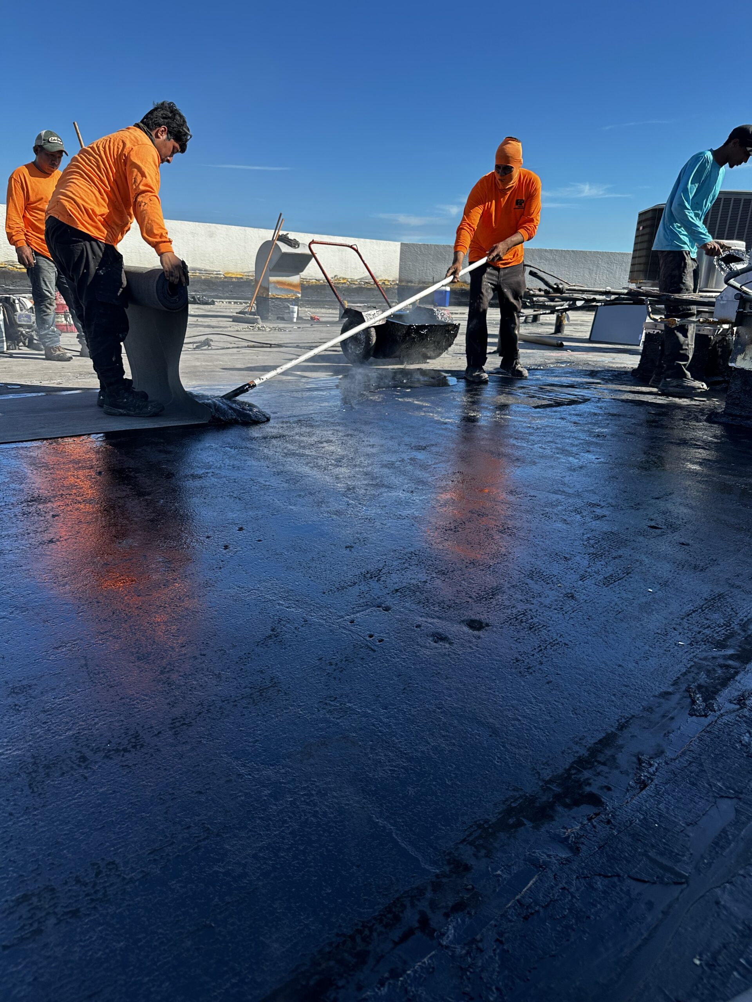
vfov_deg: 71.6
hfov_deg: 56.8
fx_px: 695
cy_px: 501
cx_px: 376
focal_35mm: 24
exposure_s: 1/2299
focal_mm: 6.86
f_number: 1.78
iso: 80
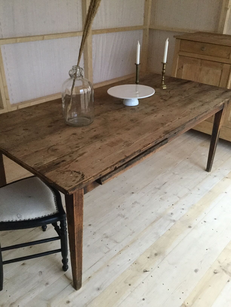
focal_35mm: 31
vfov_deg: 58.4
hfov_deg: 45.4
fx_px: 276
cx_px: 116
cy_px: 154
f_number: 2.4
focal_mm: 3.3
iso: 200
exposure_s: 1/25
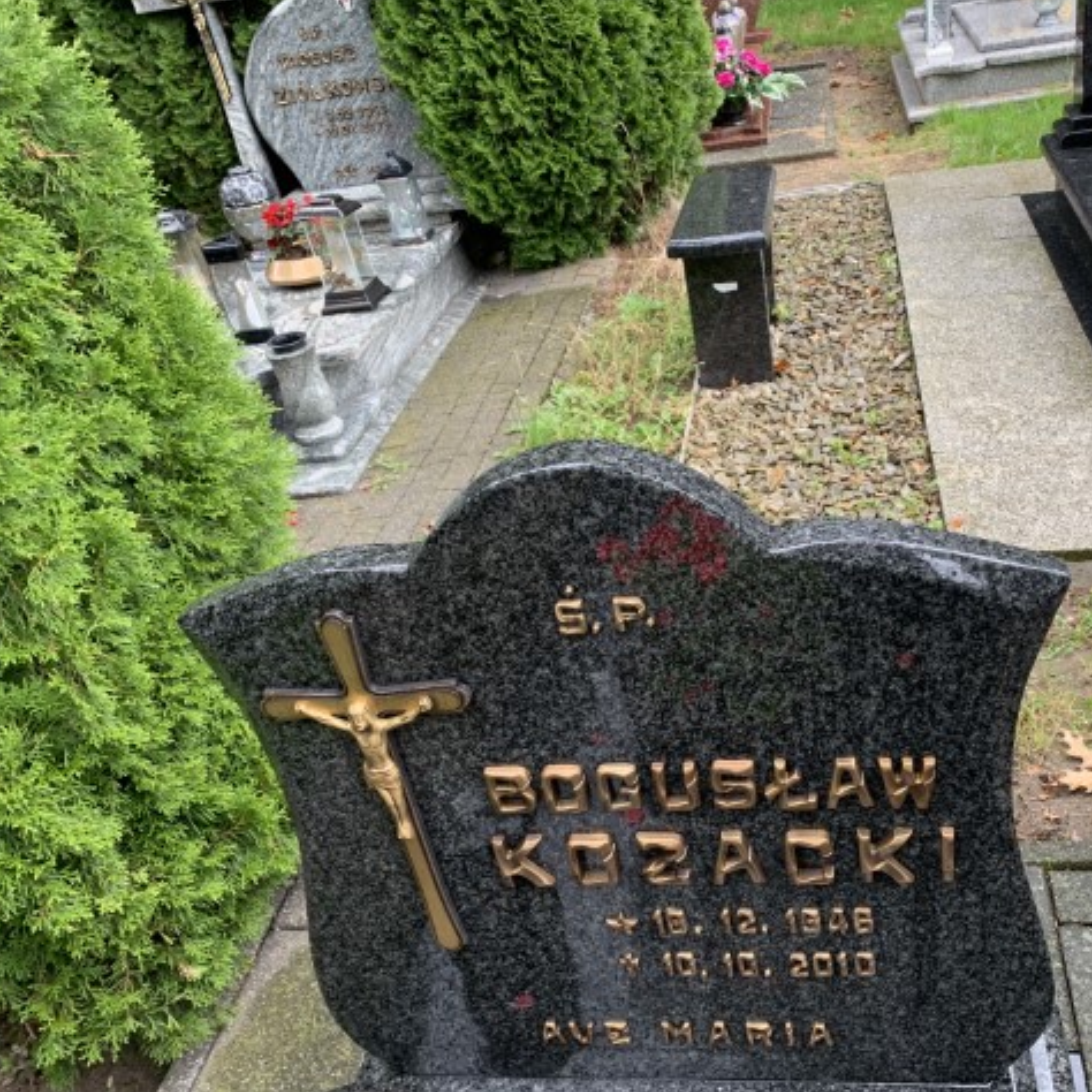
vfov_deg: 52.5
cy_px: 544
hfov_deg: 51.8
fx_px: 1106
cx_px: 703
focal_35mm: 31
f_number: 1.8
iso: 40
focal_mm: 4.25
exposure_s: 1/121
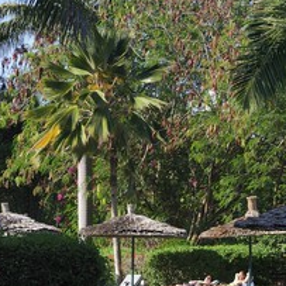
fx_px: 3206
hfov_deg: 5.1
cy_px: 185
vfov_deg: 5.1
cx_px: 232
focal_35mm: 343
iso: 200
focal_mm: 195
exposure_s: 1/160
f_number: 7.1
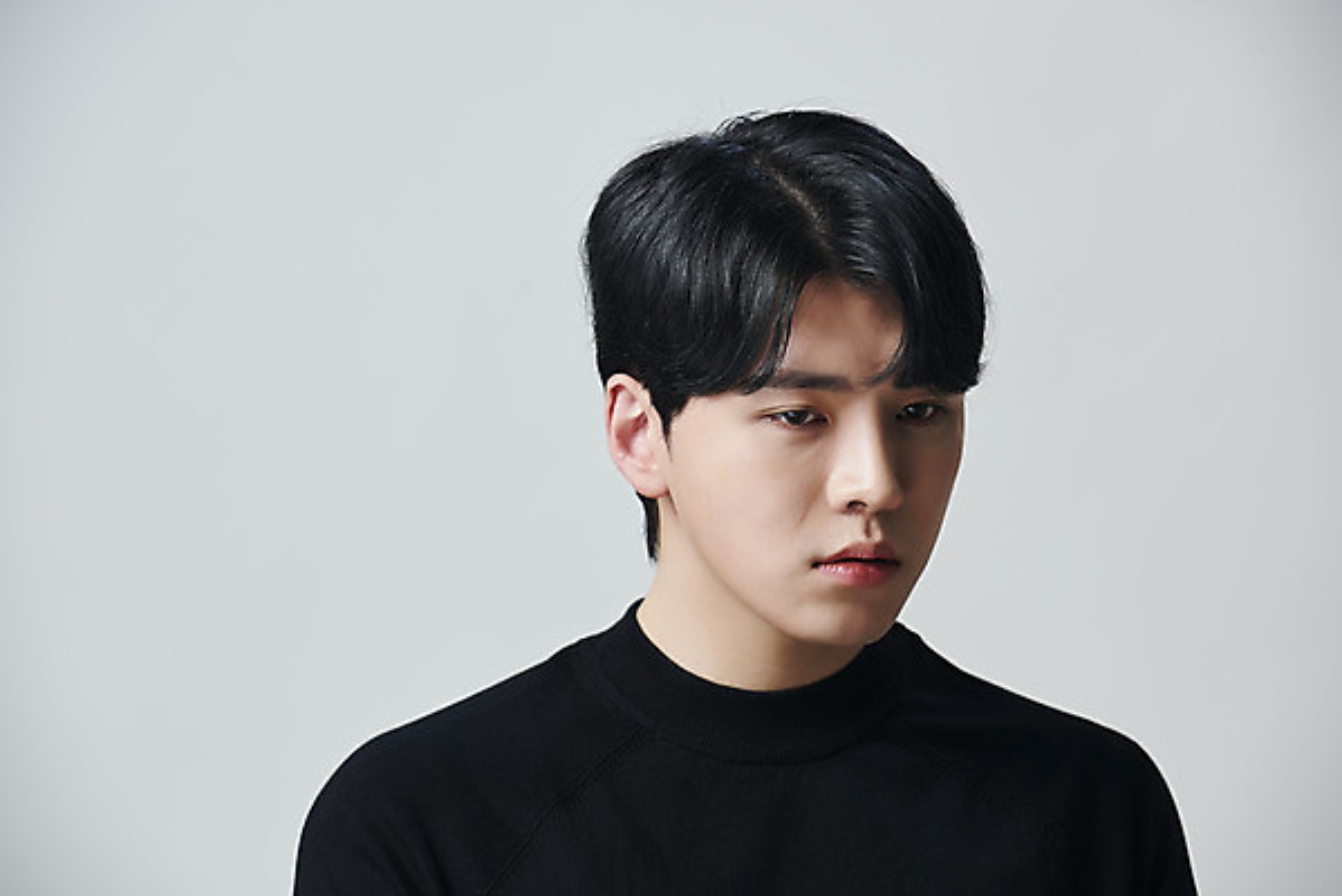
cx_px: 671
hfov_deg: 12.8
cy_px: 448
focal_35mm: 160
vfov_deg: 8.6
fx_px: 5967
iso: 64
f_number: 7.1
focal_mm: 160
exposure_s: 1/125
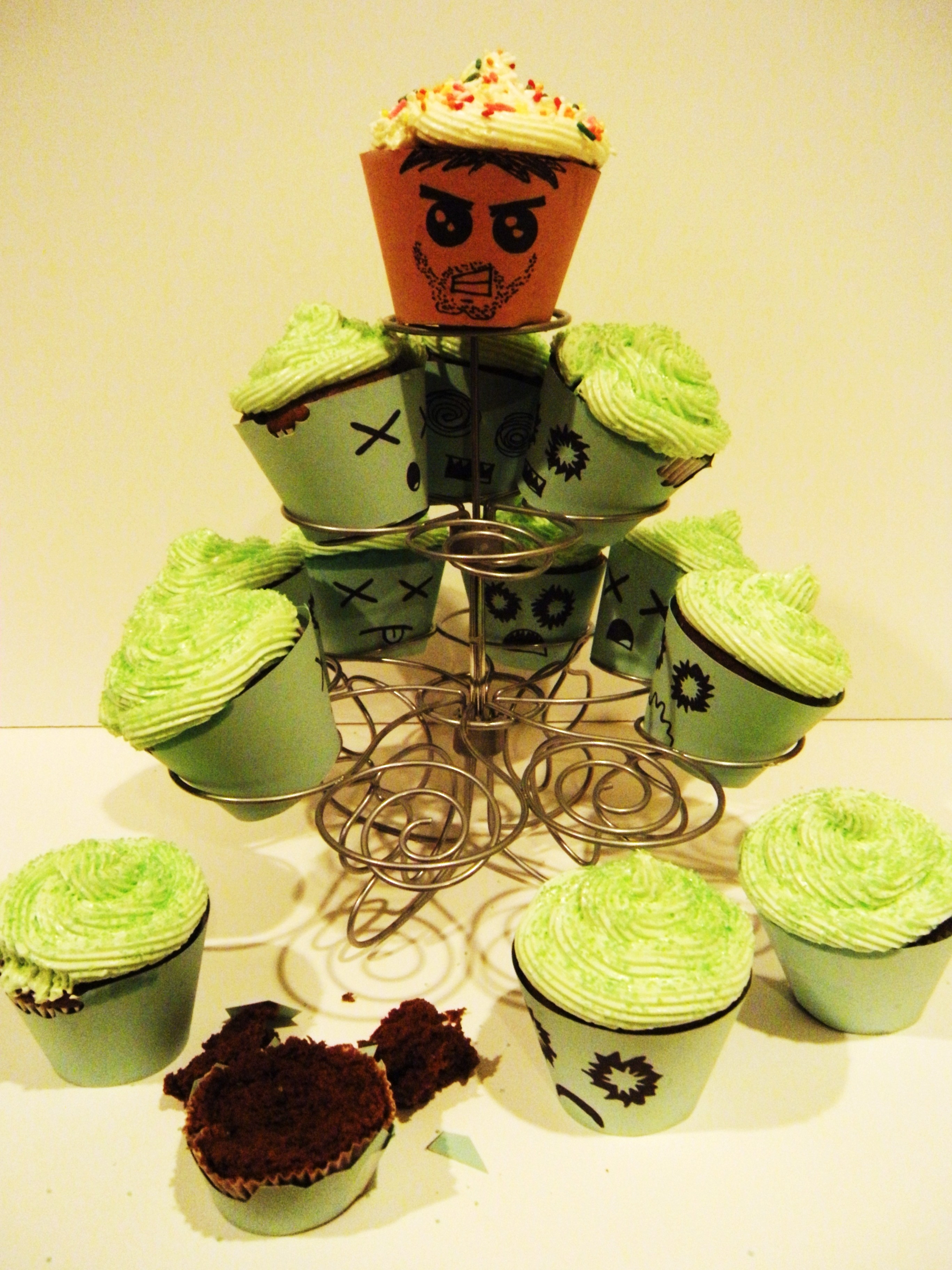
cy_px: 635
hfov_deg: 40.7
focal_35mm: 35
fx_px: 1283
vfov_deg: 52.6
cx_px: 476
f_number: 3.8
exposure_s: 1/20.3
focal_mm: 5.9
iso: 400
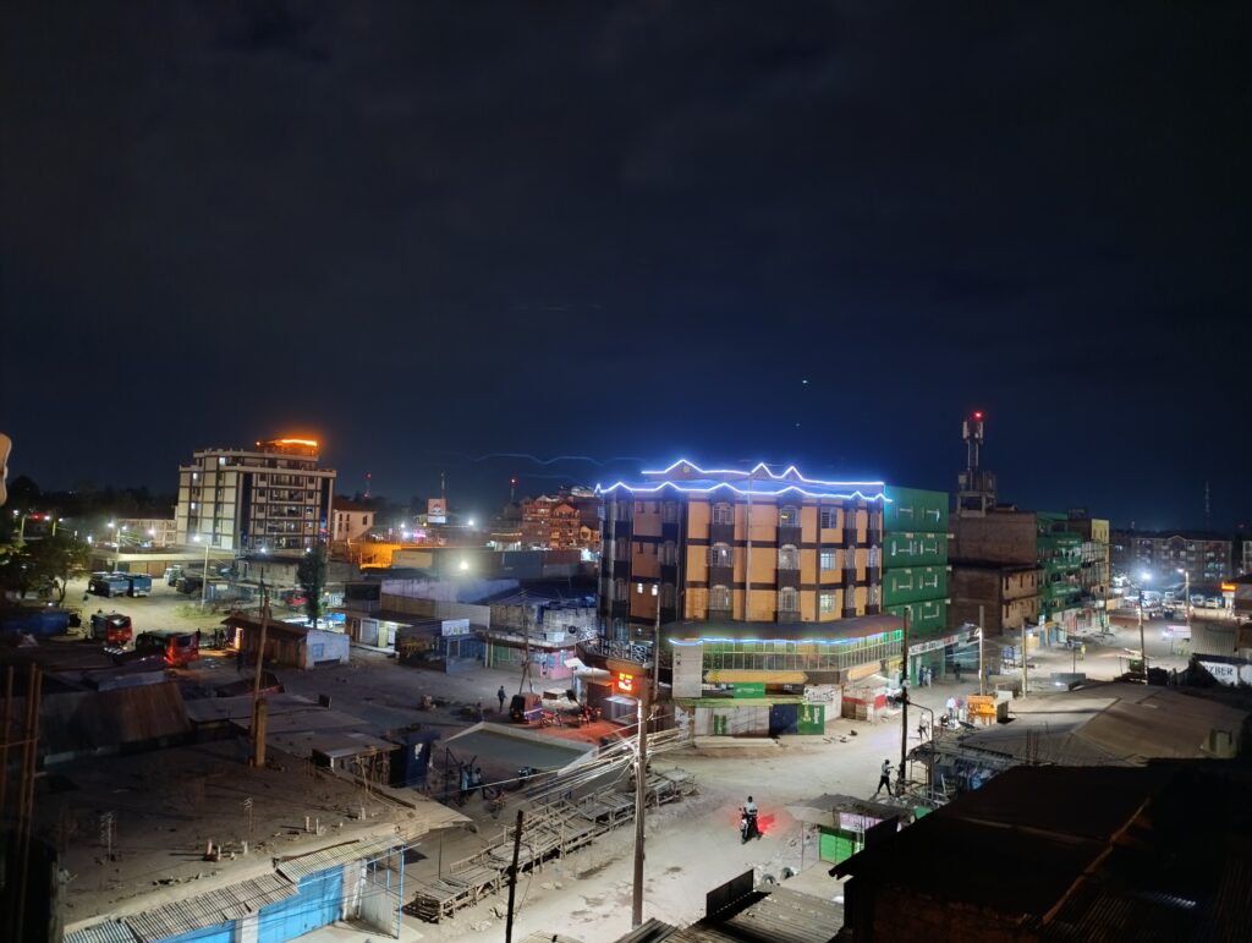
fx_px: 833
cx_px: 626
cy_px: 472
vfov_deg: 59.0
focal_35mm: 23
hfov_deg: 73.8
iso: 3614
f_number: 1.65
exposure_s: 1/10
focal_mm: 6.11
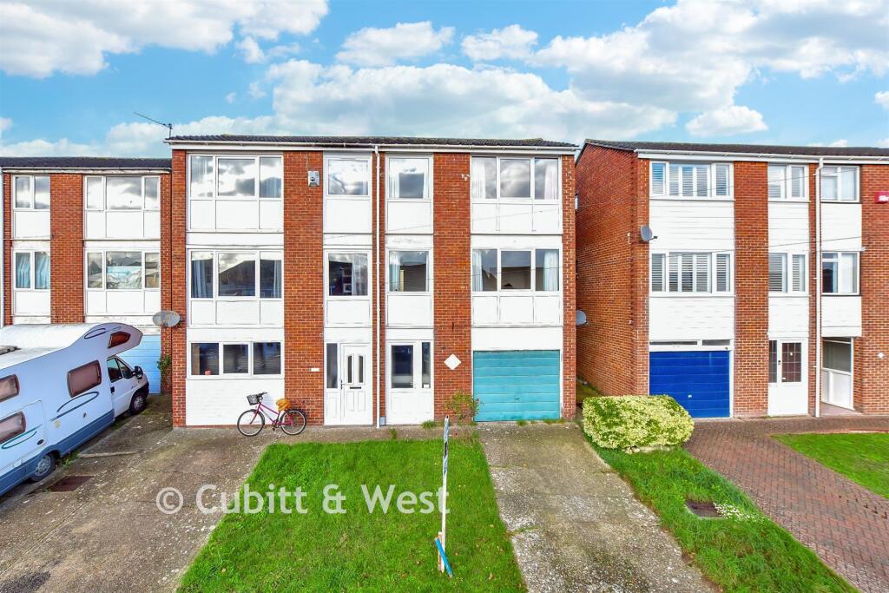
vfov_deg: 77.3
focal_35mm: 15
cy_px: 296
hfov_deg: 100.4
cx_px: 444
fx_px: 370
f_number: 8
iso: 400
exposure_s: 1/125
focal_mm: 10
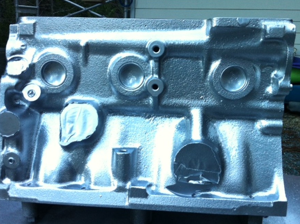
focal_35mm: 41
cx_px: 147
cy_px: 102
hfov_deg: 45.8
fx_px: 355
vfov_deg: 35.0
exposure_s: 1/30
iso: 80
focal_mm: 3.85
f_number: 2.8
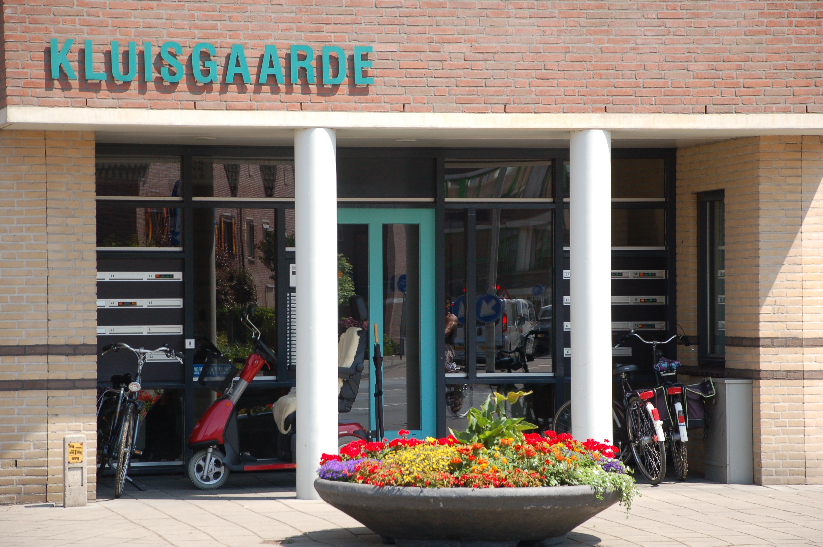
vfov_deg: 10.7
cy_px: 274
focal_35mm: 128
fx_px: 2912
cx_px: 412
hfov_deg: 16.1
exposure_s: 1/500
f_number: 5.6
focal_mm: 85
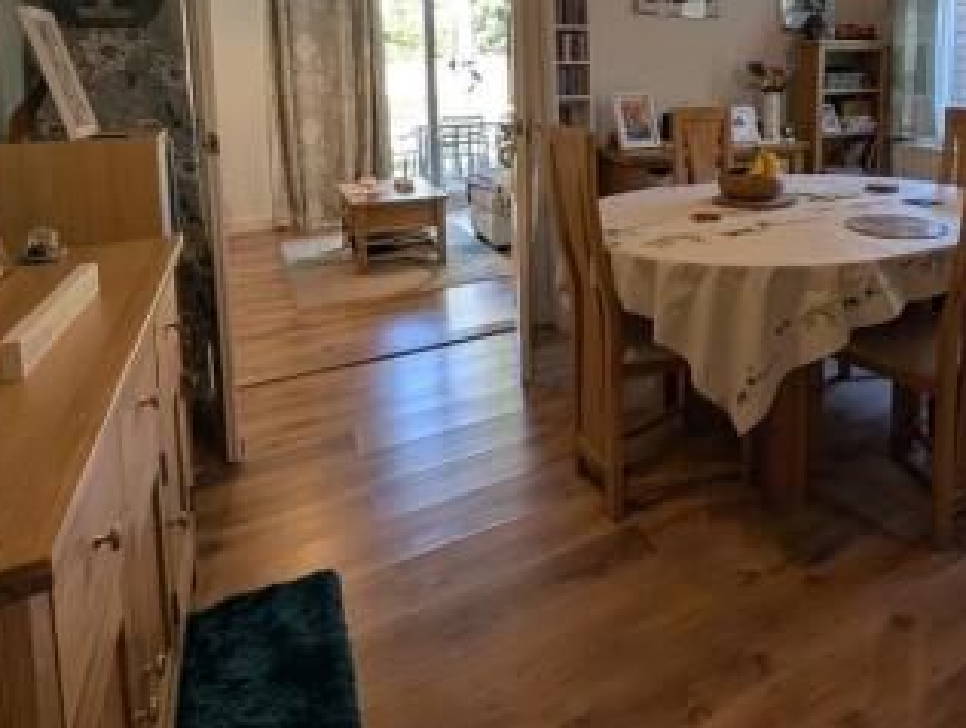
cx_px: 694
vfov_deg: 56.0
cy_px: 127
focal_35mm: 22
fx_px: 615
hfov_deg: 72.3
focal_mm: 2.02
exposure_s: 1/108
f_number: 1.7
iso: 79
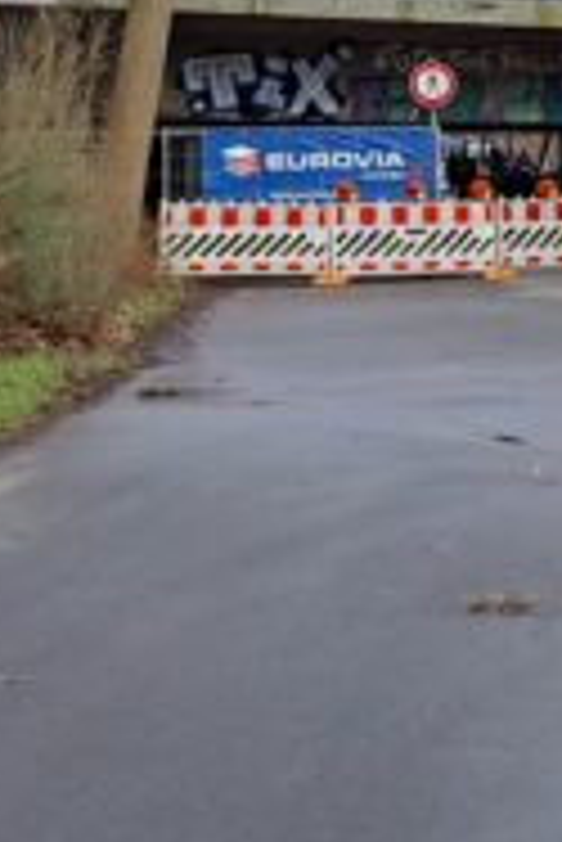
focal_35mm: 72
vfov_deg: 27.4
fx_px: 1683
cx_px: 843
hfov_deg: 17.1
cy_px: 137
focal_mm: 4.65
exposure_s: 1/325
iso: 32
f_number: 1.8
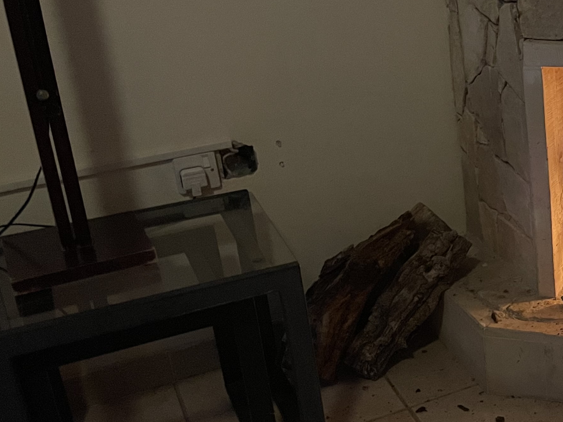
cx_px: 631
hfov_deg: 29.3
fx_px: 960
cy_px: 206
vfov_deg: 24.8
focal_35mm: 59
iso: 640
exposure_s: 1/25
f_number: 1.6
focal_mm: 4.2
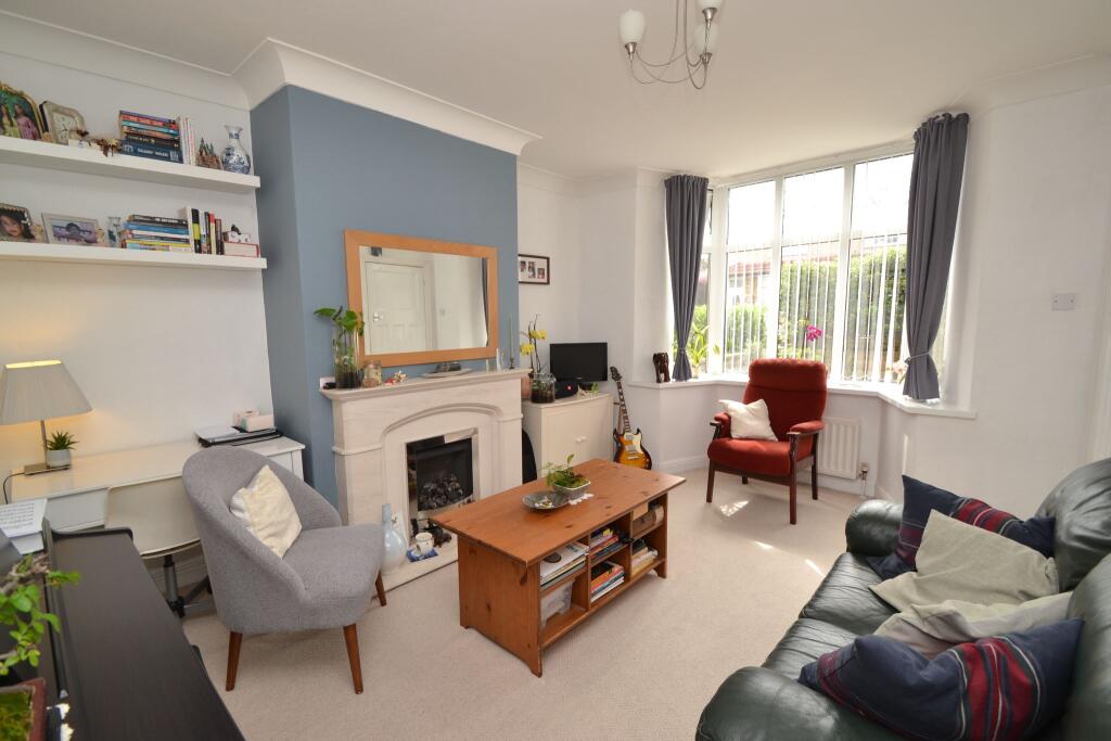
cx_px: 556
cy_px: 370
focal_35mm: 15
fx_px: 463
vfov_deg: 77.3
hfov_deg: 100.4
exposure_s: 1/125
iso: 250
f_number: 5.6
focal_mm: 10
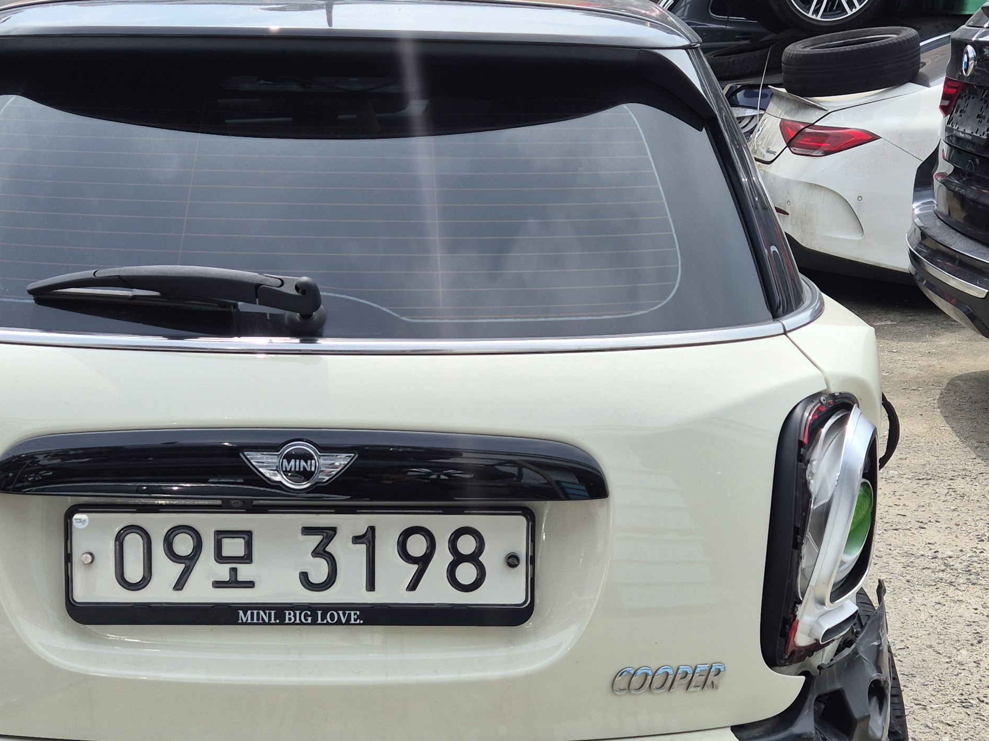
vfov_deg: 29.4
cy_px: 498
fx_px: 1400
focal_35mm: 49
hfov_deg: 38.8
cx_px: 428
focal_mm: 5.4
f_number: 1.8
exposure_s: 1/1288
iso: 25
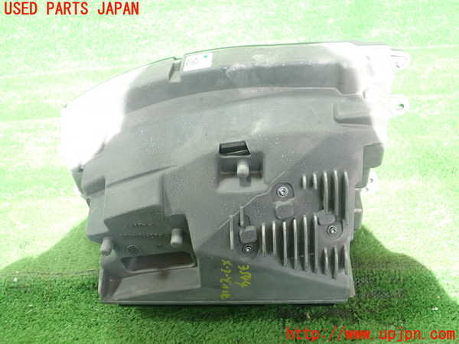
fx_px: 398
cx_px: 230
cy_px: 172
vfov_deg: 46.8
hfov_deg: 60.0
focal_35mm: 30
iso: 320
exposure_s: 1/125
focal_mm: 5.5
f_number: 2.3
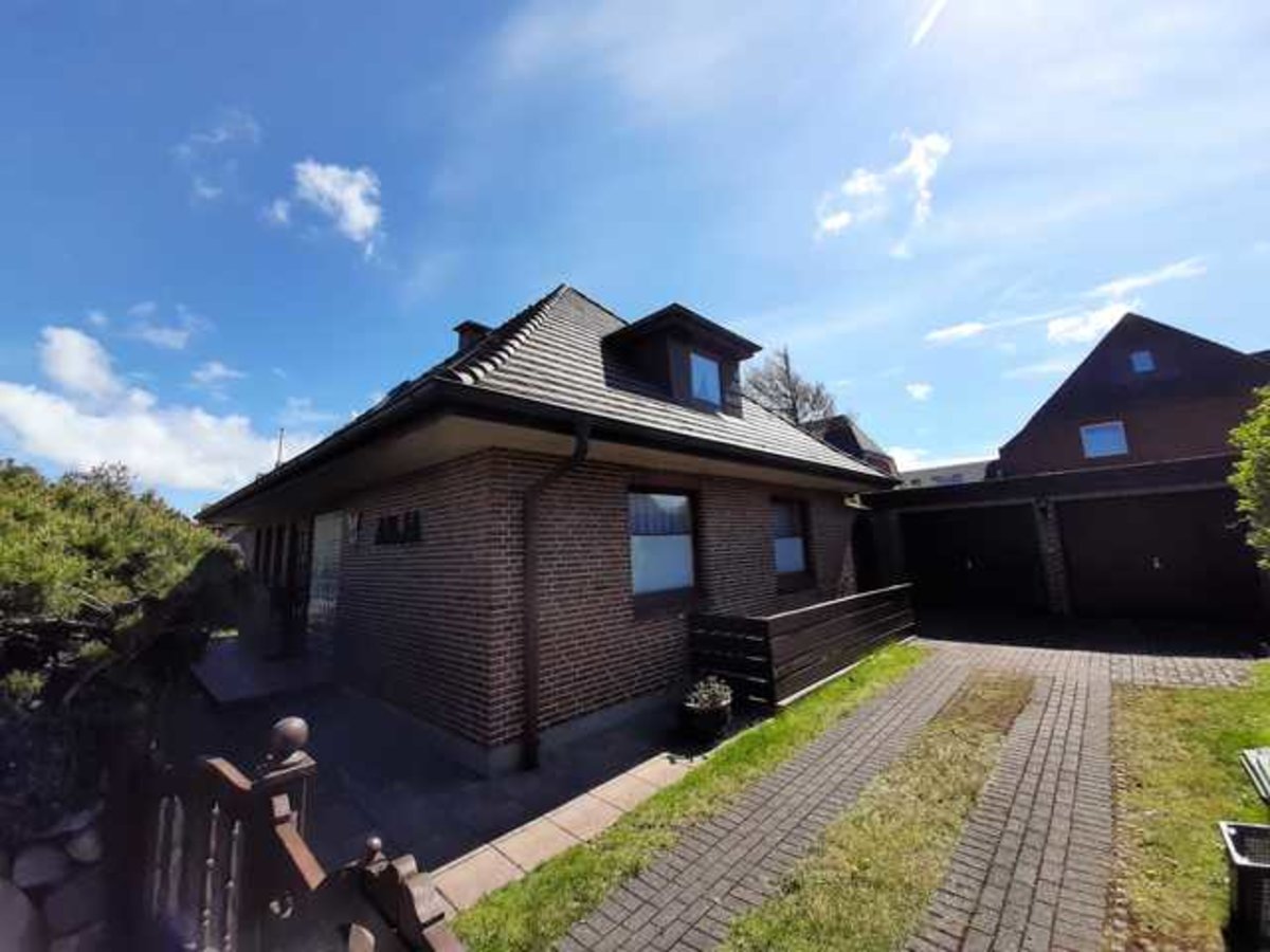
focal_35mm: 13
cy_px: 476
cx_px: 635
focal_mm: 1.42
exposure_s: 1/1222
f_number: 2.2
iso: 40
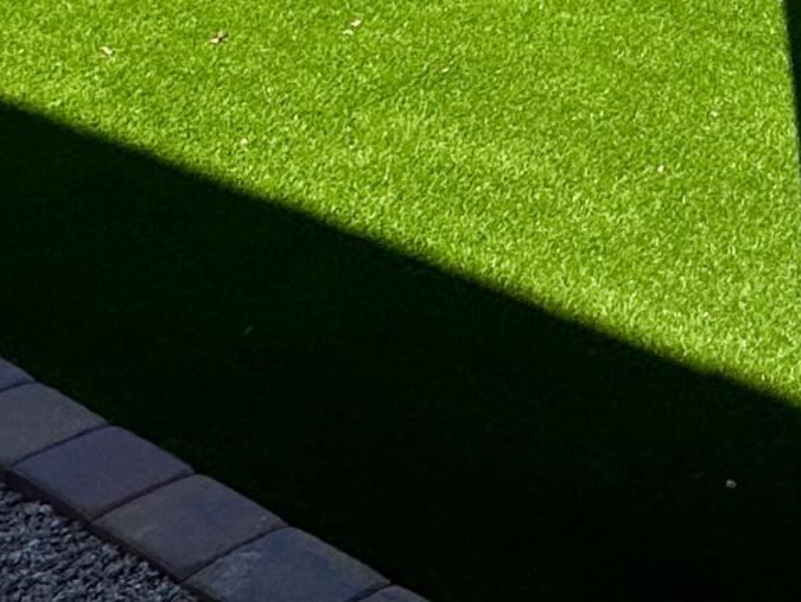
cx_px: 1180
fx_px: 1690
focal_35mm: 73
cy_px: -372
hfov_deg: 22.3
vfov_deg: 17.5
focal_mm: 2.22
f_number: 2.2
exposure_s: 1/1949
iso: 40
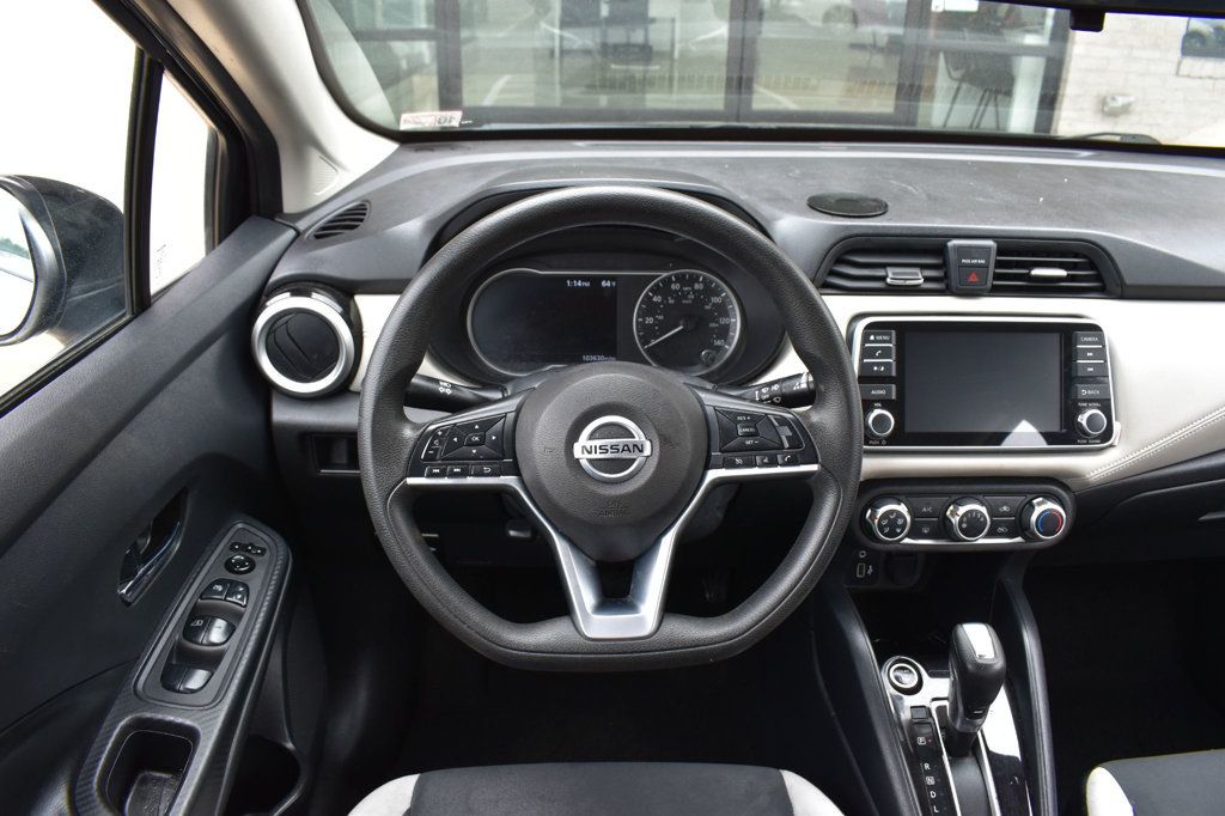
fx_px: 918
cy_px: 408
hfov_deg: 67.4
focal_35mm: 27
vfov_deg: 47.9
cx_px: 612
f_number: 8
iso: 400
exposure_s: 1/50
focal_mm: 18
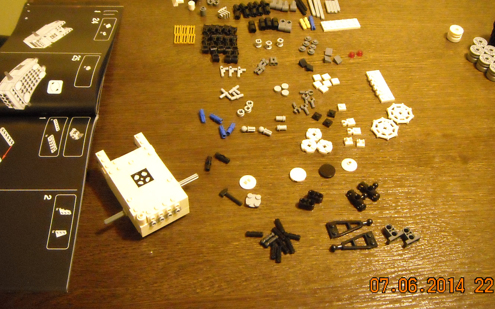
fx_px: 580
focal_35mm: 43
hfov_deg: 46.2
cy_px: 116
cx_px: 260
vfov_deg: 29.8
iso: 800
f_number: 2.8
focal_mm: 5.7
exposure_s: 1/15
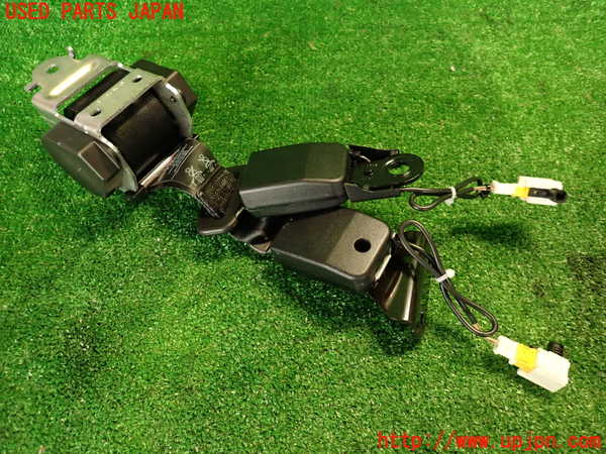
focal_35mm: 25
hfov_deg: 69.4
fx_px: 438
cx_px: 303
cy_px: 227
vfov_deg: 54.9
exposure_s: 1/30
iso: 320
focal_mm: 4.5
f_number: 2
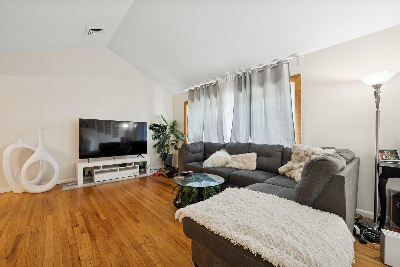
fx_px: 156
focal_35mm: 14
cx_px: 200
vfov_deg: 81.2
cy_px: 134
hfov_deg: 104.3
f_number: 11
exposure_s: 1
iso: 100
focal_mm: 14
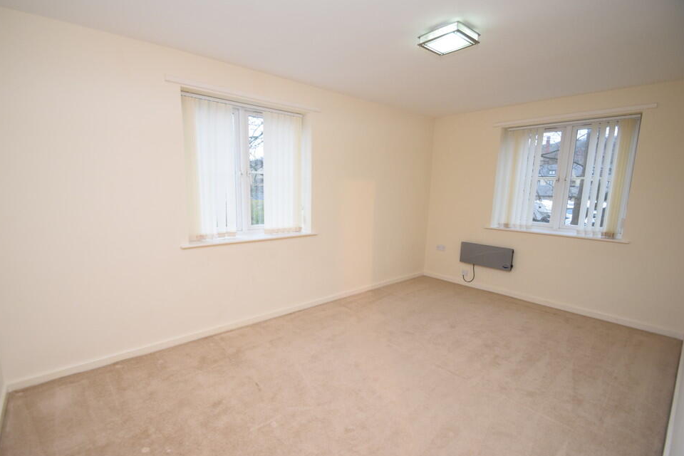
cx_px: 333
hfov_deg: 96.7
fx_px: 304
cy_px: 243
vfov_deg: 73.7
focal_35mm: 16
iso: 1000
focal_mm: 10
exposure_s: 1/60
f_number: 3.5
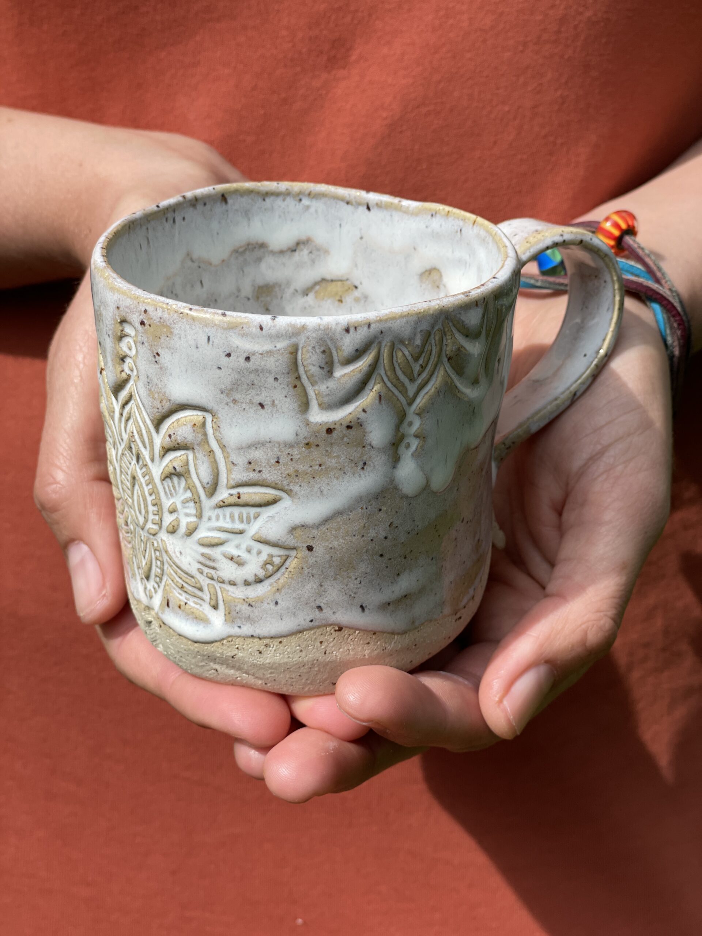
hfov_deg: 28.0
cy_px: 468
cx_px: 351
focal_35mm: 52
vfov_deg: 36.8
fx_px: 1406
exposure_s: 1/1142
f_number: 2
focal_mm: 6
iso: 32
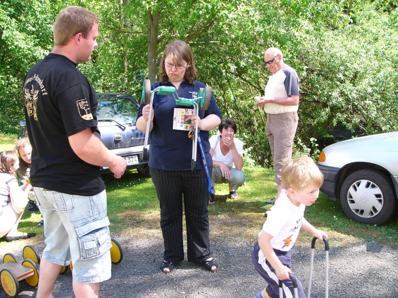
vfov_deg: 39.7
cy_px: 149
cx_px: 199
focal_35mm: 36
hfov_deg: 51.4
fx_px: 414
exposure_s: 1/100
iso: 50
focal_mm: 6
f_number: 2.8
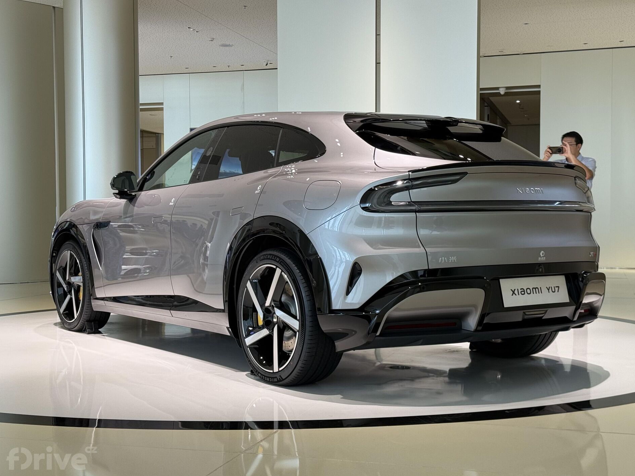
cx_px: 323
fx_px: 899
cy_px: 237
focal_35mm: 49
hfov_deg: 38.9
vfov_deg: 29.7
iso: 50
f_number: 1.78
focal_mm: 6.76
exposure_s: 1/100
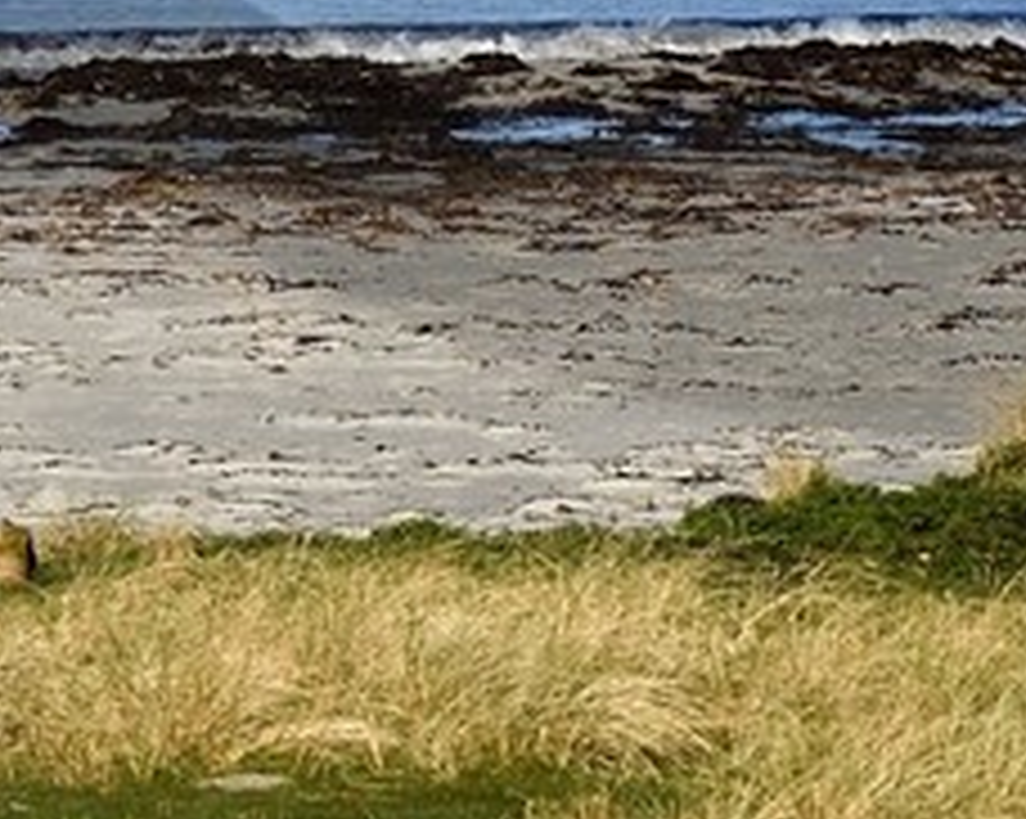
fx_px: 30977
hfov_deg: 1.9
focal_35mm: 1021
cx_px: 1071
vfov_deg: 1.5
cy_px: -1431
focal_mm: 155
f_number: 16
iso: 200
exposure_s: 1/250
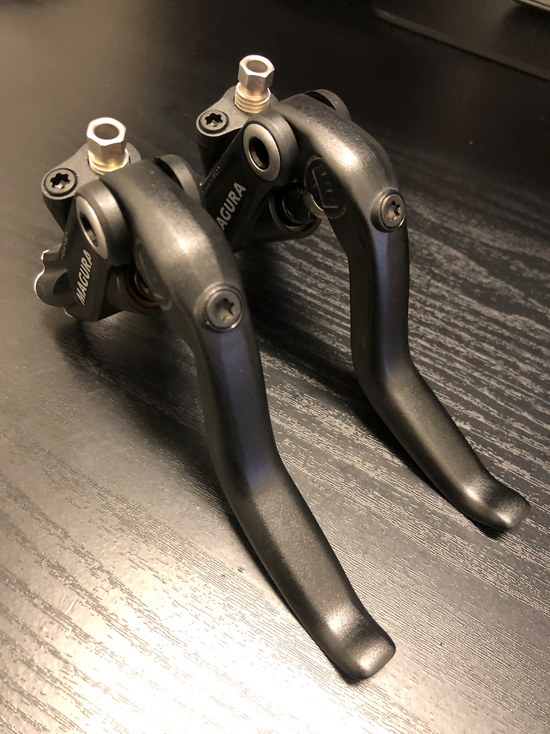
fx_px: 593
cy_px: 367
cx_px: 275
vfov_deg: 63.4
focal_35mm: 28
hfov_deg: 49.8
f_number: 1.8
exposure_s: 1/6
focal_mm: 4
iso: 80
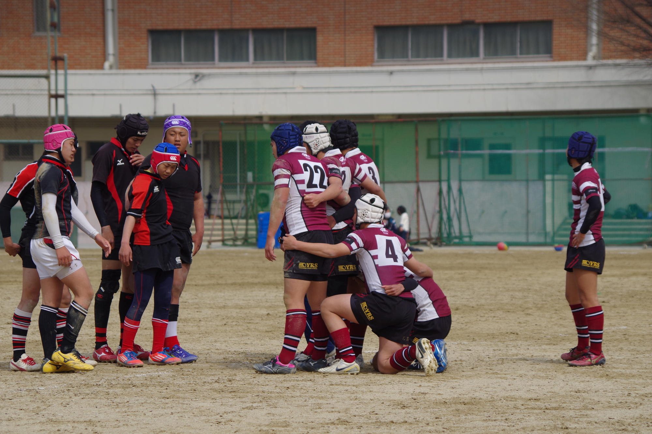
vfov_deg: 6.1
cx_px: 326
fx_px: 4074
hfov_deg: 9.1
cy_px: 217
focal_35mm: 225
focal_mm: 150
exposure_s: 1/1000
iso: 200
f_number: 7.1
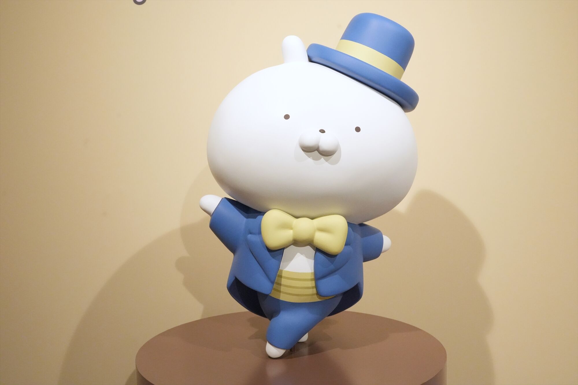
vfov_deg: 35.0
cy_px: 192
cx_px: 289
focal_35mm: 38
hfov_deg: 50.7
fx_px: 610
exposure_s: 1/100
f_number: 10
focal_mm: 38
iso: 10000
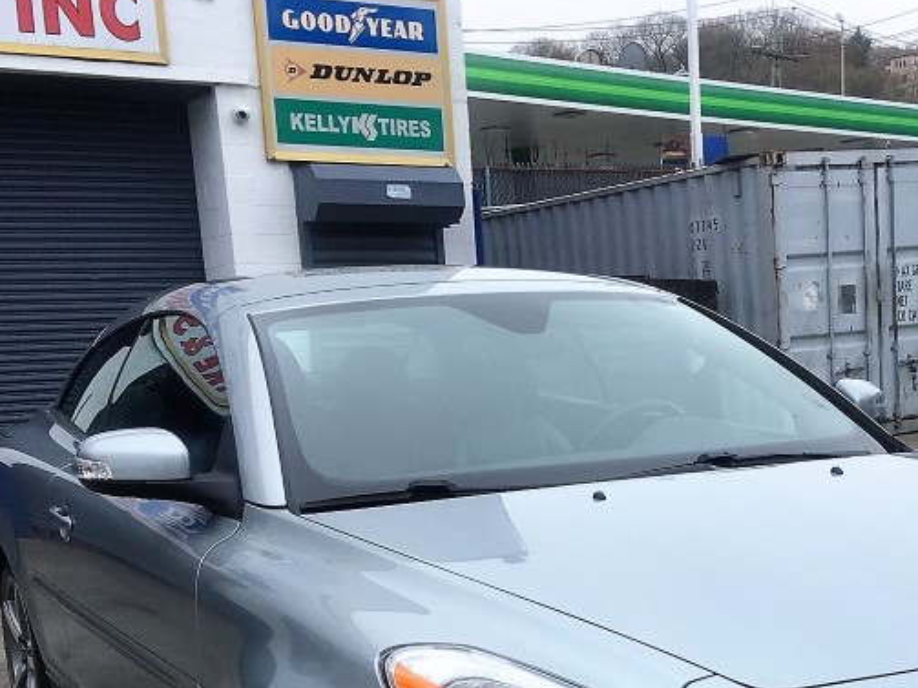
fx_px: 1564
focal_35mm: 59
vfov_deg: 23.8
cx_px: 599
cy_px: 673
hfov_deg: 32.5
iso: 25
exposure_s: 1/527
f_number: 2.2
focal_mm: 4.15
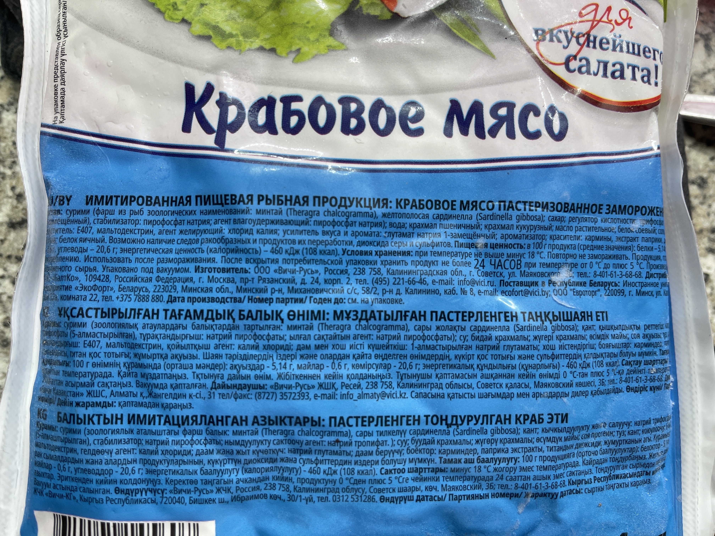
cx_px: 358
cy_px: 268
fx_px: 516
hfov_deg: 69.4
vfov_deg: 54.9
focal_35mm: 25
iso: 80
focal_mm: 5.1
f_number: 1.6
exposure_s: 1/100
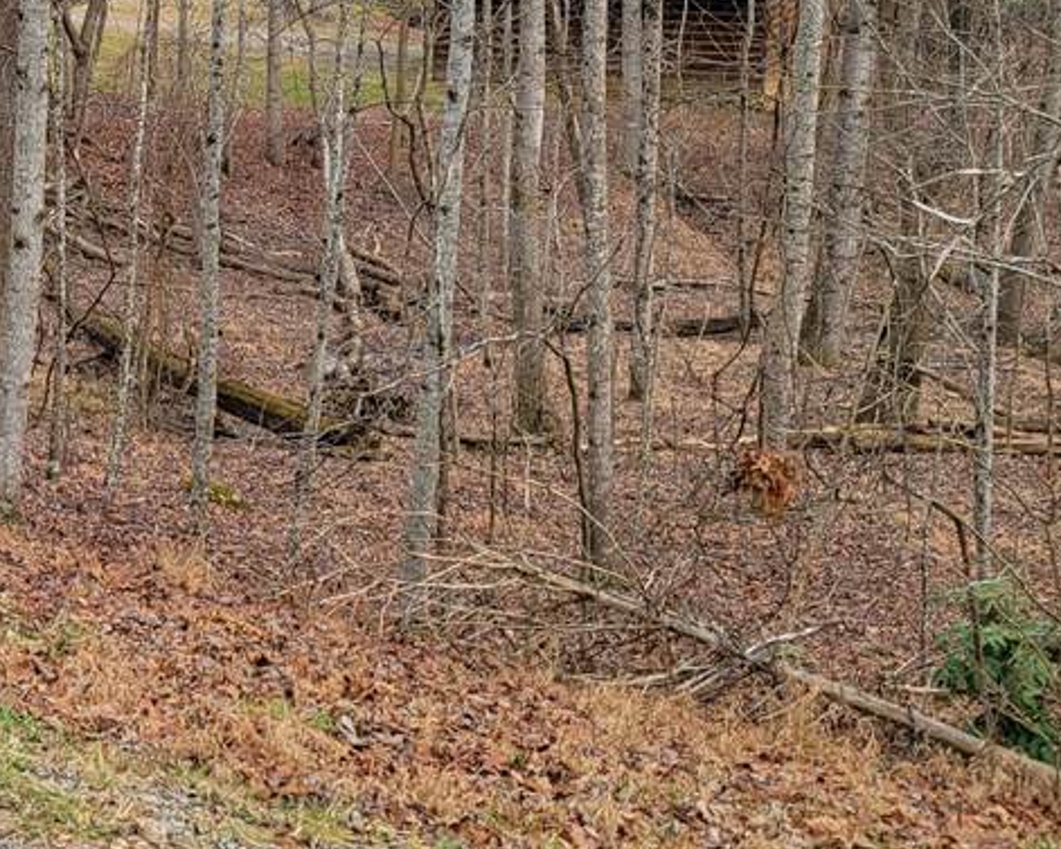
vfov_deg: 22.0
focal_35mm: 69
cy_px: 200
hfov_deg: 26.1
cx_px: -7
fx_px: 2167
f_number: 1.8
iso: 40
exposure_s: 1/668
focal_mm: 5.4
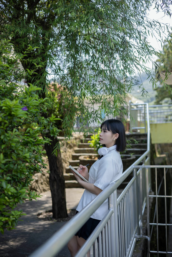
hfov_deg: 27.0
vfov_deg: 39.6
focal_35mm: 50
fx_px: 358
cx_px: 86
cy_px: 128
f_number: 2.8
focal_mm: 50
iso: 125
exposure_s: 1/320
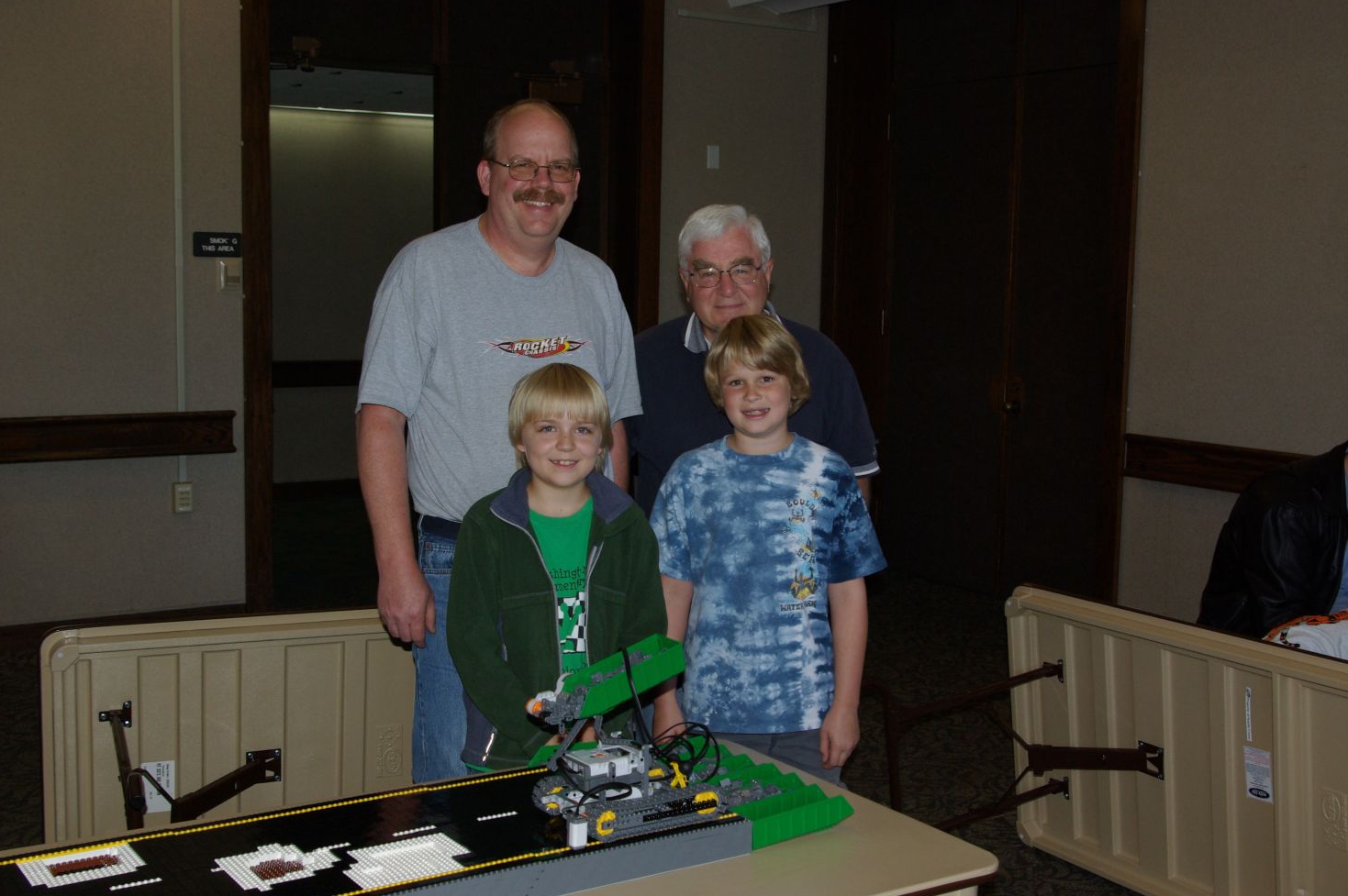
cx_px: 685
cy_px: 449
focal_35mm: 43
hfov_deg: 45.5
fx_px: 1609
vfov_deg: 31.1
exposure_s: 1/50
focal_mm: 28
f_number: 8
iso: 400
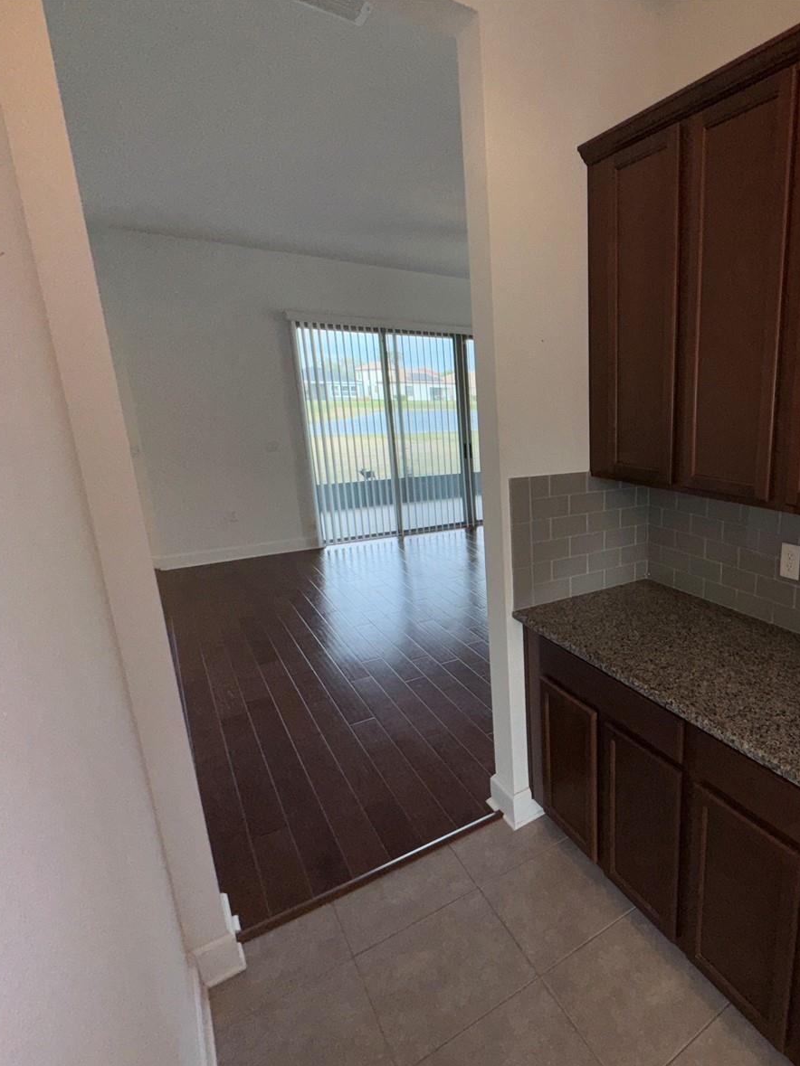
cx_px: 630
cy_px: 539
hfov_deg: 63.3
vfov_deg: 84.7
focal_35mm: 19
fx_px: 586
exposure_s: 1/122
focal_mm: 2.22
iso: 40
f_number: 2.2
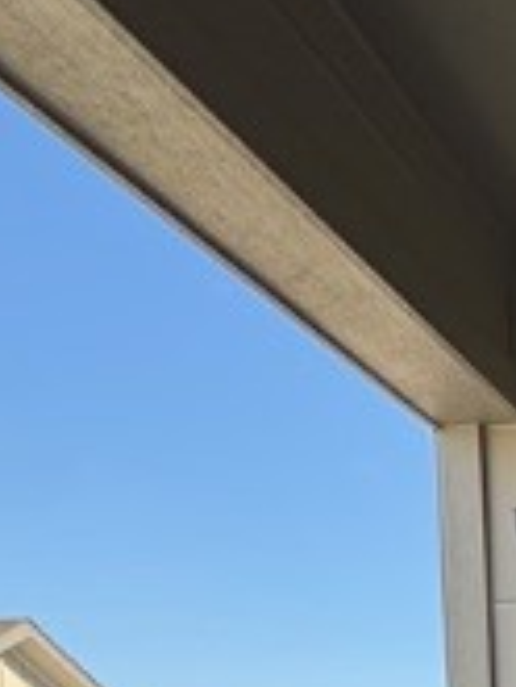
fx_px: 1290
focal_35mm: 65
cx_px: 695
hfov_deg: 20.4
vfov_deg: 21.0
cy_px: 1216
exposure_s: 1/266
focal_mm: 2.22
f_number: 2.2
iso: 40
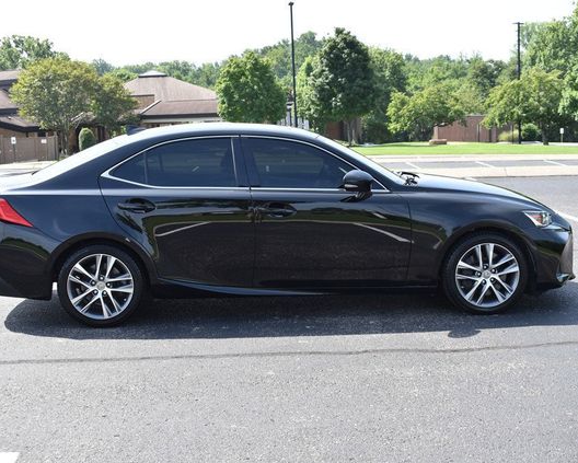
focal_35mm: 58
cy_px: 233
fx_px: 993
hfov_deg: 32.5
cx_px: 279
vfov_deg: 26.3
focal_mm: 34
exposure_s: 1/250
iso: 200
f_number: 6.3
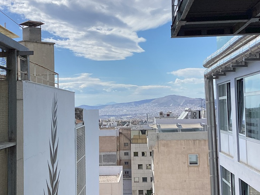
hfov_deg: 35.5
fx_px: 406
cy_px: 90
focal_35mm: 54
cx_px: 122
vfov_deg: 27.0
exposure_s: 1/2262
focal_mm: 3.3
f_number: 2.4
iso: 25
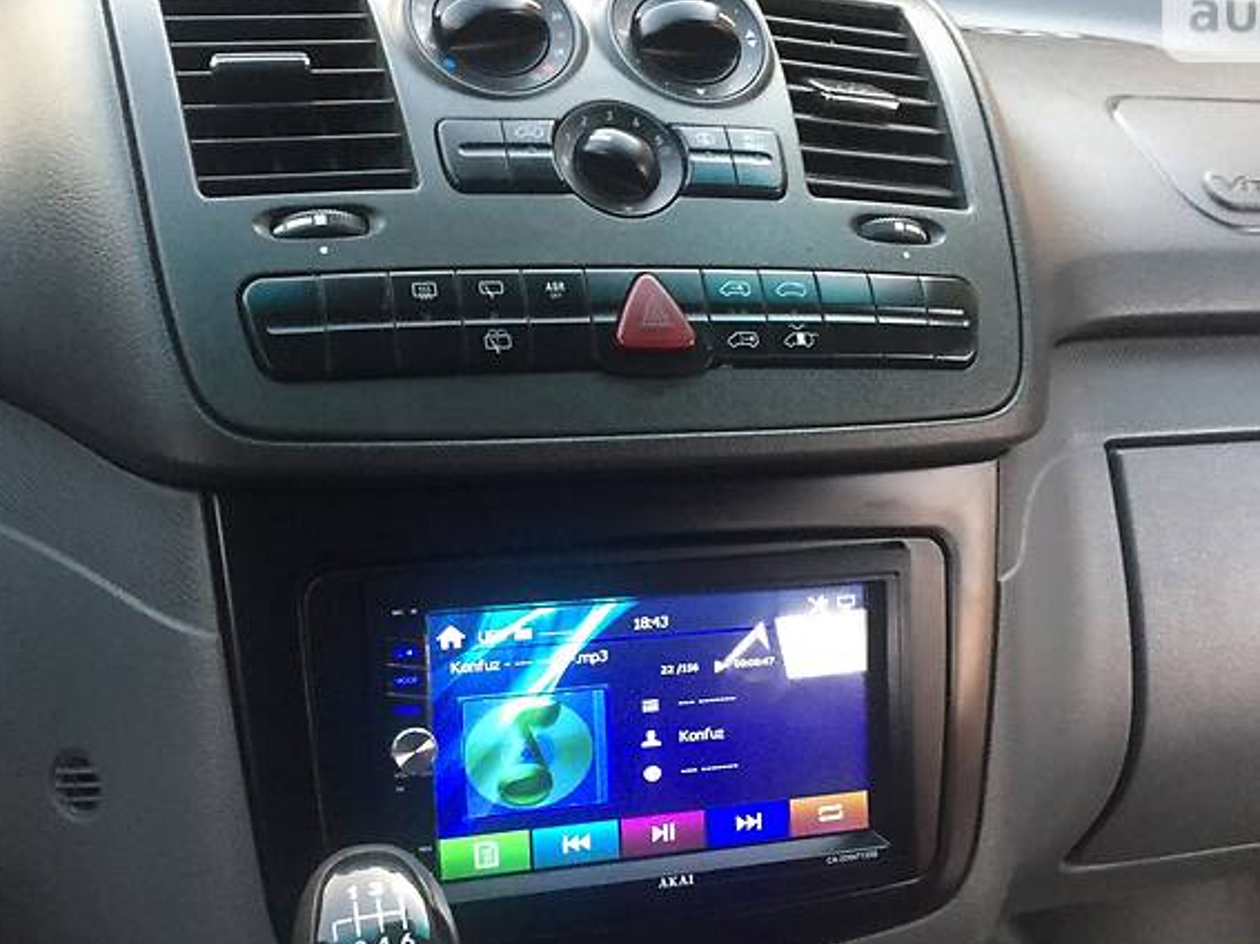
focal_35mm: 41
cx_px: 626
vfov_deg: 34.9
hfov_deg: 45.8
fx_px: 1492
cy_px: 608
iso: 250
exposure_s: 1/20
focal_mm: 4.2
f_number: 2.2
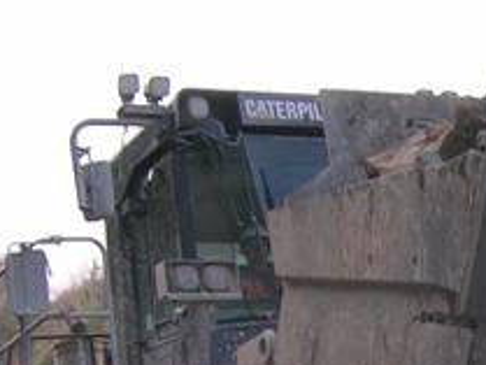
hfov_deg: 14.3
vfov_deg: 10.8
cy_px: 463
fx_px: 1882
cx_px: 572
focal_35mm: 134
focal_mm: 5.4
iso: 50
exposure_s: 1/123
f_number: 4.8
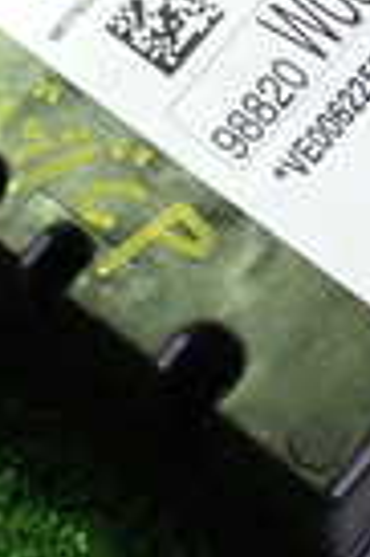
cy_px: 45
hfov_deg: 10.0
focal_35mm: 137
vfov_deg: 14.8
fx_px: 2117
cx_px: 207
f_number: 2.3
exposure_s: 1/100
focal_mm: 5.4
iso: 800
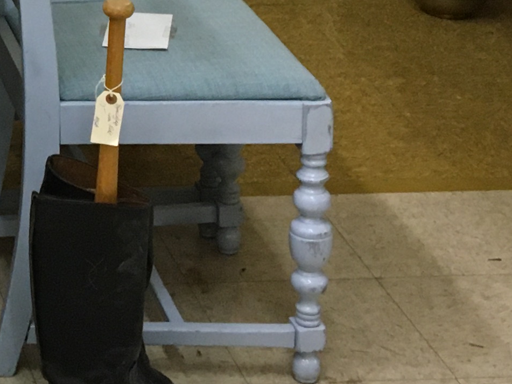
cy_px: -125
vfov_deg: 11.7
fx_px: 1819
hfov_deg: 14.9
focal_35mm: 123
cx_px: -251
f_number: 2.2
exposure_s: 1/30
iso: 125
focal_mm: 4.15
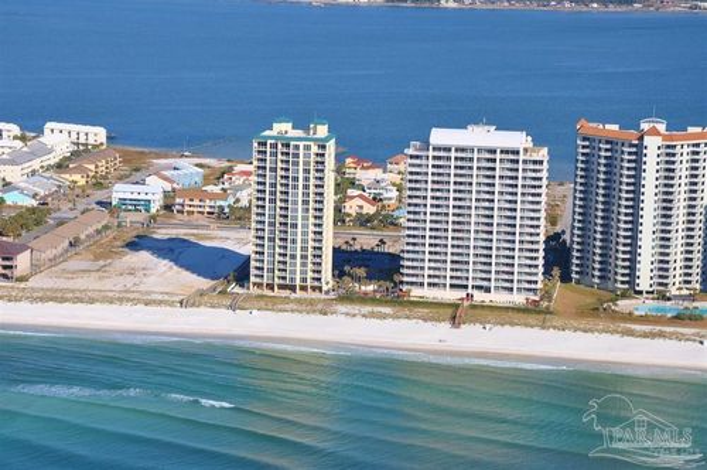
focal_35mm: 105
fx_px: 2059
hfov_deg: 19.5
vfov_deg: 13.0
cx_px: 354
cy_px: 235
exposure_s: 1/400
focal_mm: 70
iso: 200
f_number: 10
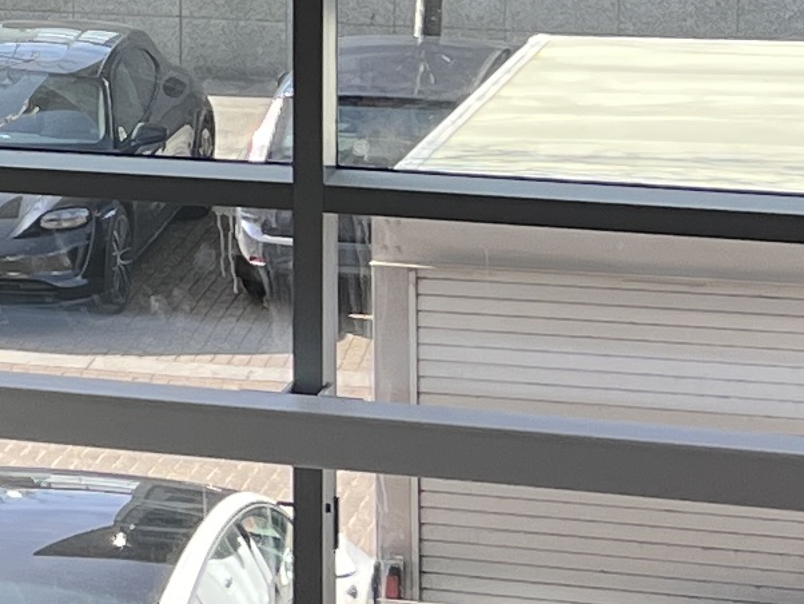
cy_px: -172
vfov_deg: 8.4
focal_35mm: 174
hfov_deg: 9.5
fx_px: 4043
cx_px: -1388
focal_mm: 5.7
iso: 50
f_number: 1.5
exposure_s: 1/611
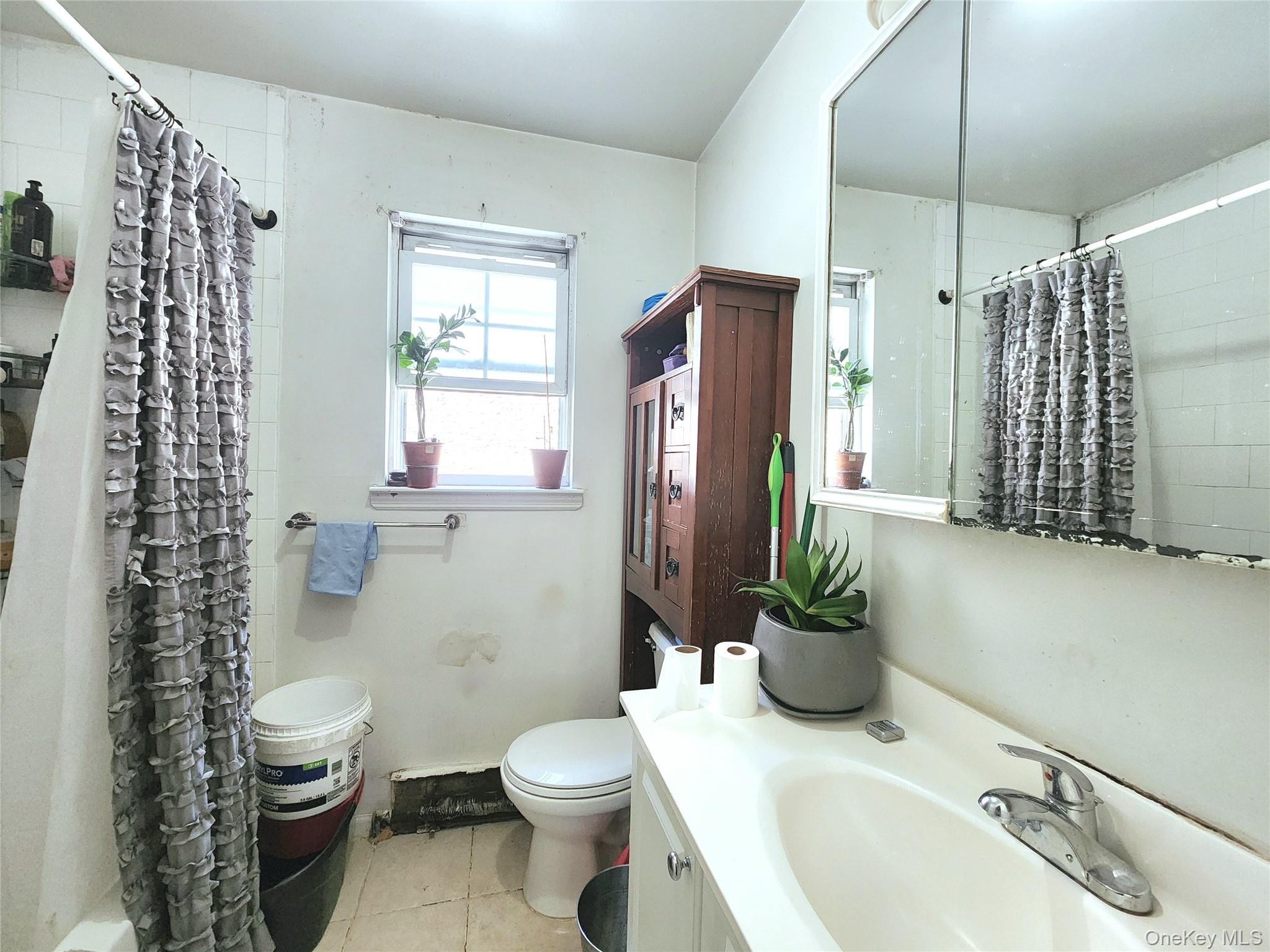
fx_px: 477
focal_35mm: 13
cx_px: 635
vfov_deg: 89.9
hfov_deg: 106.2
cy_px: 476
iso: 400
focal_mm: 2.2
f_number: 2.2
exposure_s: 1/60.2
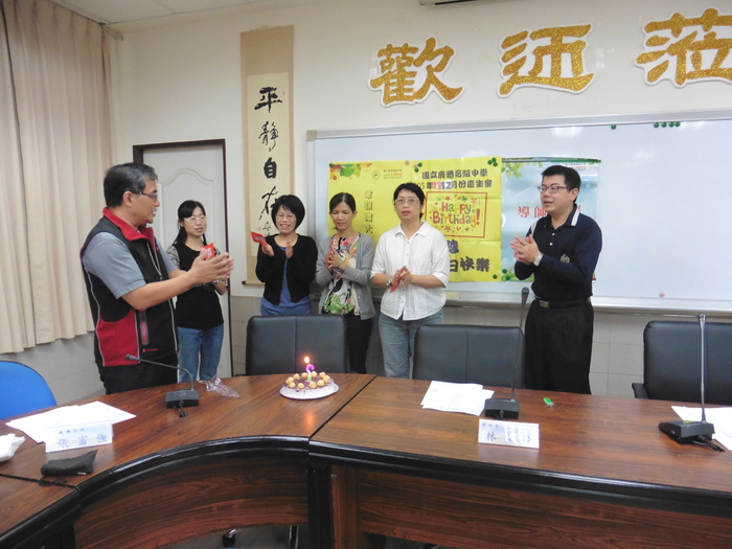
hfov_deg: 71.6
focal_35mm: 24
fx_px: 508
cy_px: 274
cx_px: 366
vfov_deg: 56.8
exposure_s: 1/40
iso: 400
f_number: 3.3
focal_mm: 4.3
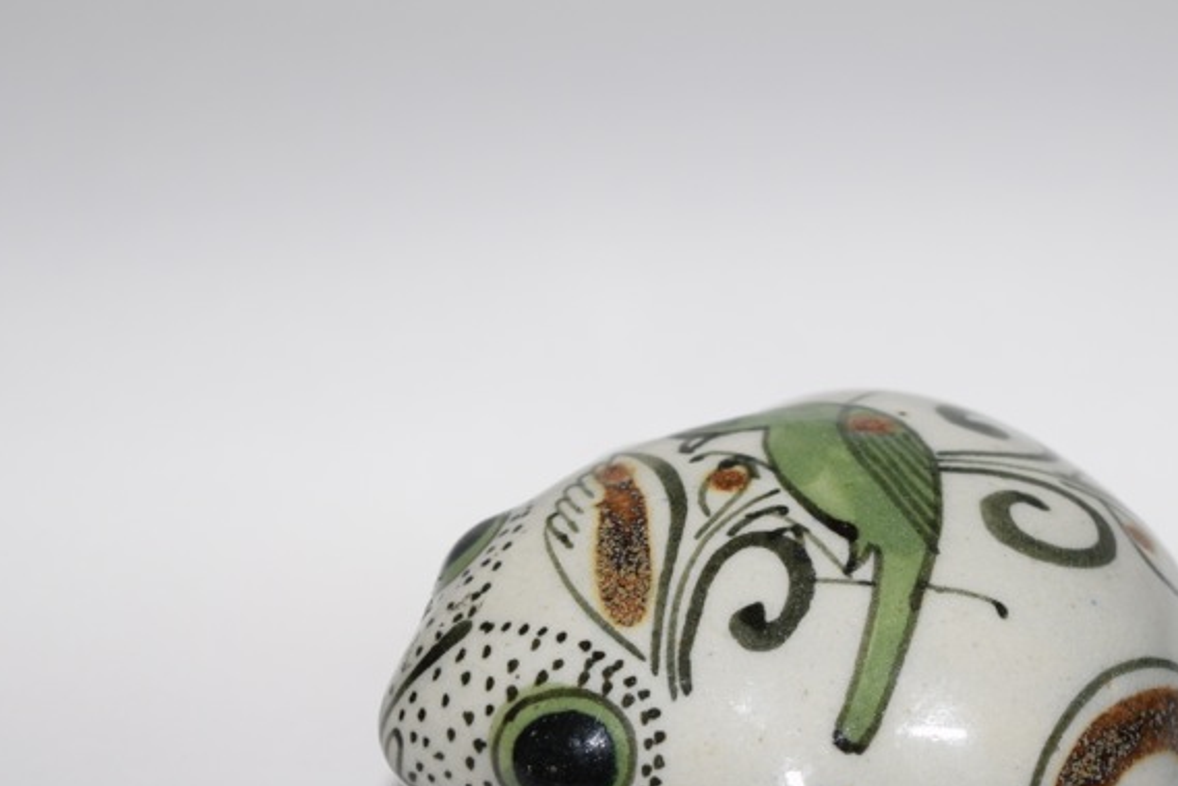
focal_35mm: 145
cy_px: 667
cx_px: 778
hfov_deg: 14.1
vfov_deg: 9.5
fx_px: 4743
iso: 200
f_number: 5.6
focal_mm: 55
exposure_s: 1/60
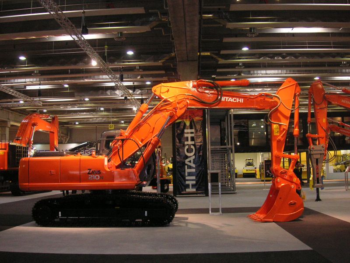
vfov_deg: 38.7
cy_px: 132
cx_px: 175
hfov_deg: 50.1
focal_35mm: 37
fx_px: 374
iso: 160
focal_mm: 6.1
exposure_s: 1/45
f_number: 2.8
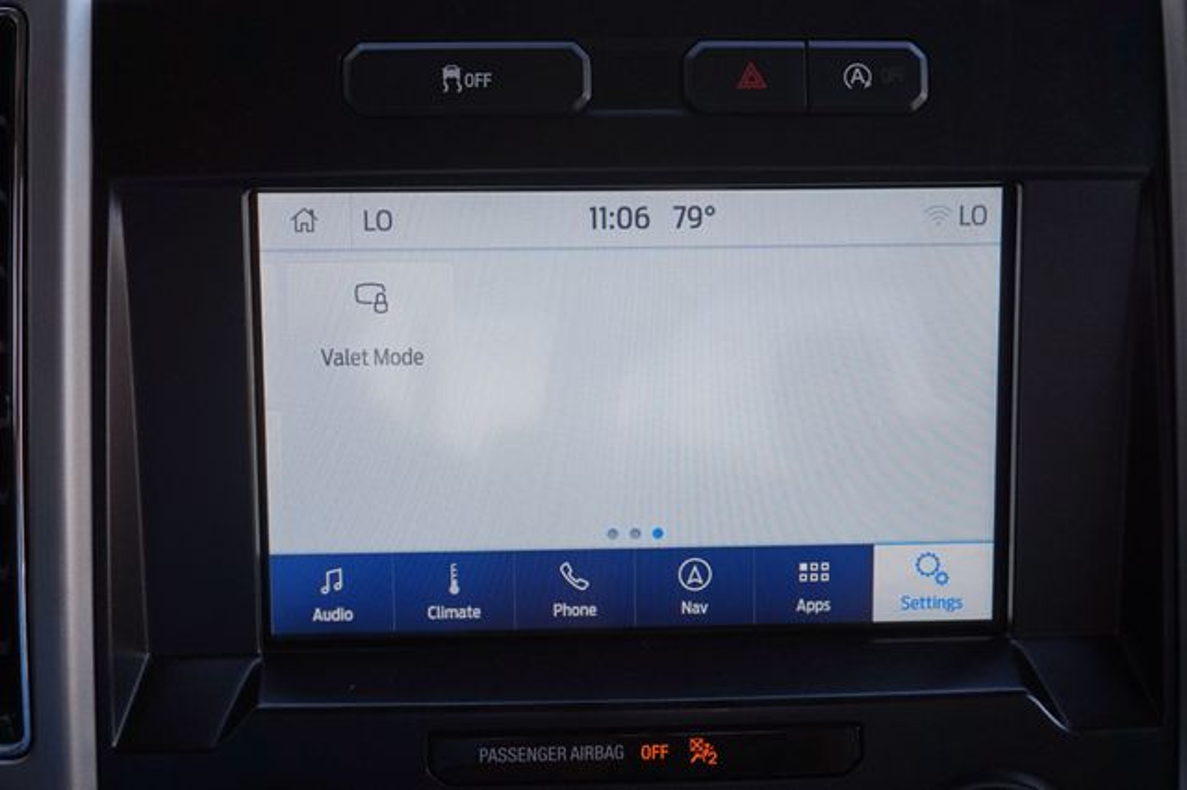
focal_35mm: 42
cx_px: 594
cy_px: 395
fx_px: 1384
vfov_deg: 31.9
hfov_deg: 46.4
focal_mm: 28
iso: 100
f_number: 5.6
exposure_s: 1/80
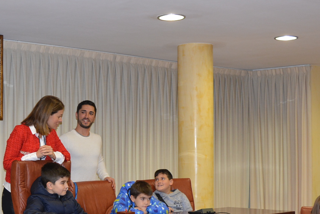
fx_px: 721
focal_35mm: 81
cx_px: 76
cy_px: 158
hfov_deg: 24.7
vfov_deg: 16.8
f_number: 4
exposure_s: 1/60
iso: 400
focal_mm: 20
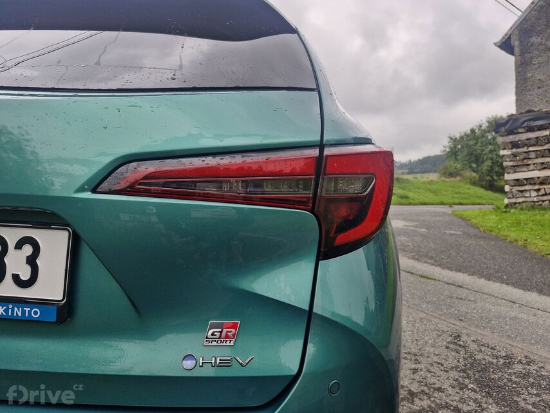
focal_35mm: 23
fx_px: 366
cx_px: 275
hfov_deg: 73.9
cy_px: 206
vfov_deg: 58.9
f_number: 1.8
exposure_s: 1/180
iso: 50
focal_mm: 5.54
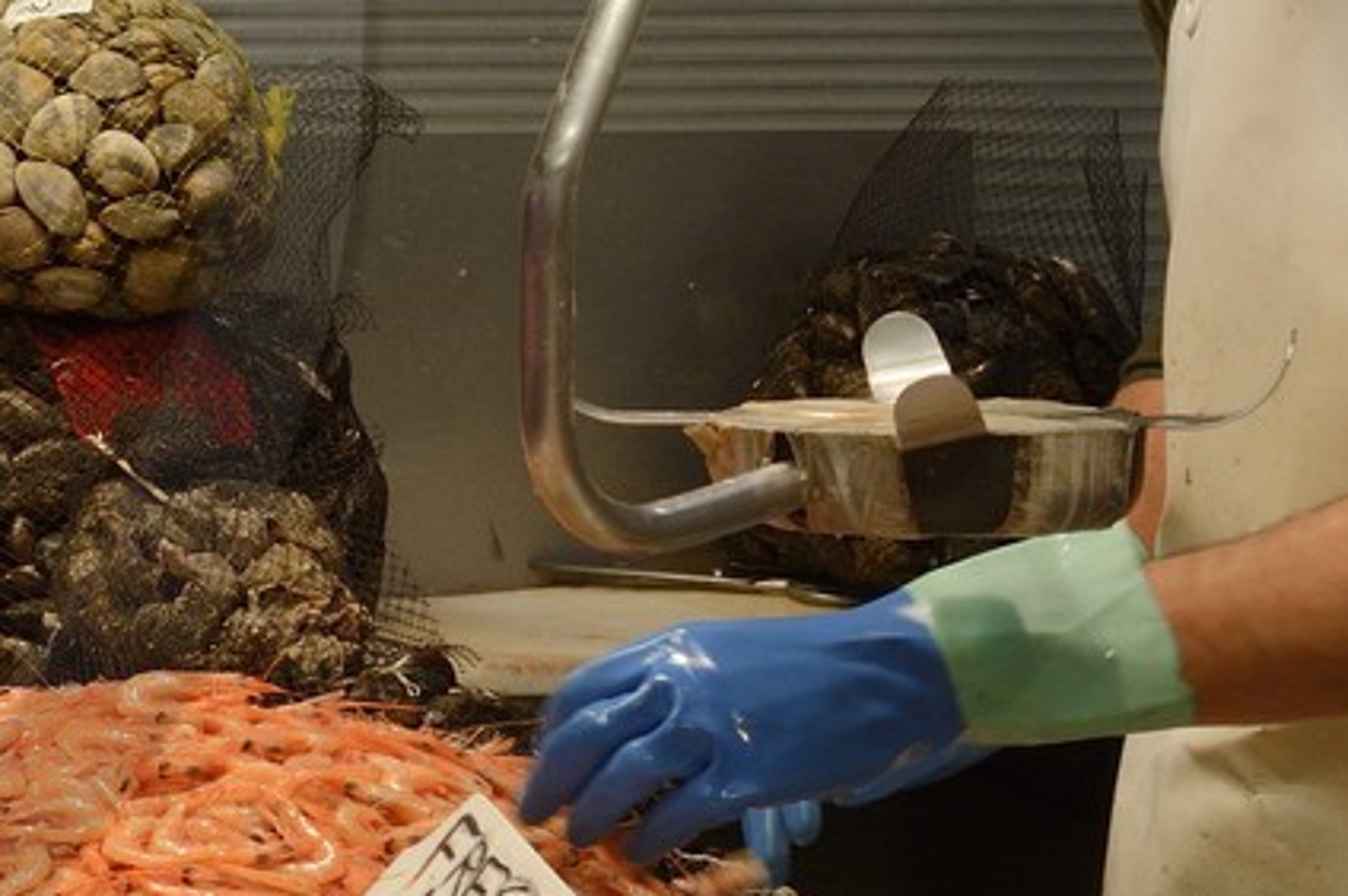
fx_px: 6360
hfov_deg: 11.4
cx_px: -947
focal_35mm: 170
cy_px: 11
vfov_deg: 8.0
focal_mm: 45
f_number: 13
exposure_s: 1/60
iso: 800
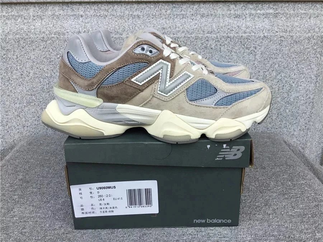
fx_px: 289
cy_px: 121
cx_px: 162
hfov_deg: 58.4
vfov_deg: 45.4
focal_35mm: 31
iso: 25
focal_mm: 3.3
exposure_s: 1/395
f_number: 2.4
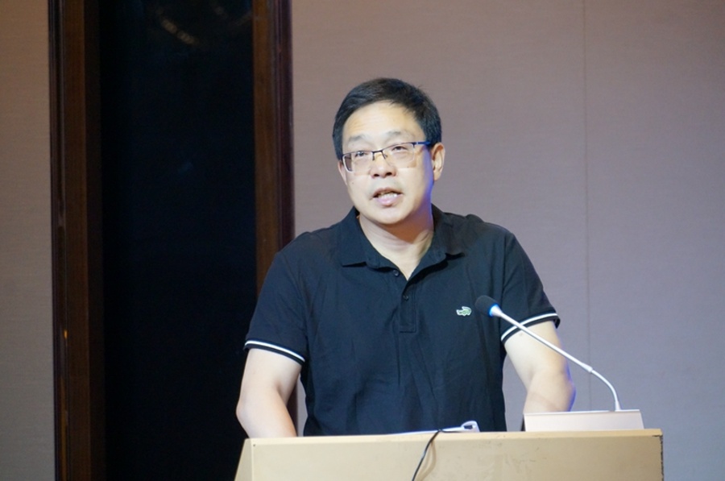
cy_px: 240
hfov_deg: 7.0
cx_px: 362
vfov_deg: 4.6
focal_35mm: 296
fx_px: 5941
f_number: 6.3
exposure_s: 1/80
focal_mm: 197
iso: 3200
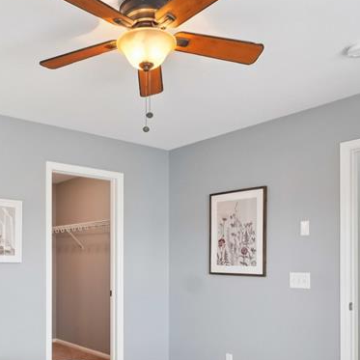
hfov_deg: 46.4
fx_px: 412
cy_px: 268
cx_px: 118
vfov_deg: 45.6
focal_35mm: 35
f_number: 8
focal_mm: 10
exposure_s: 1/8
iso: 800
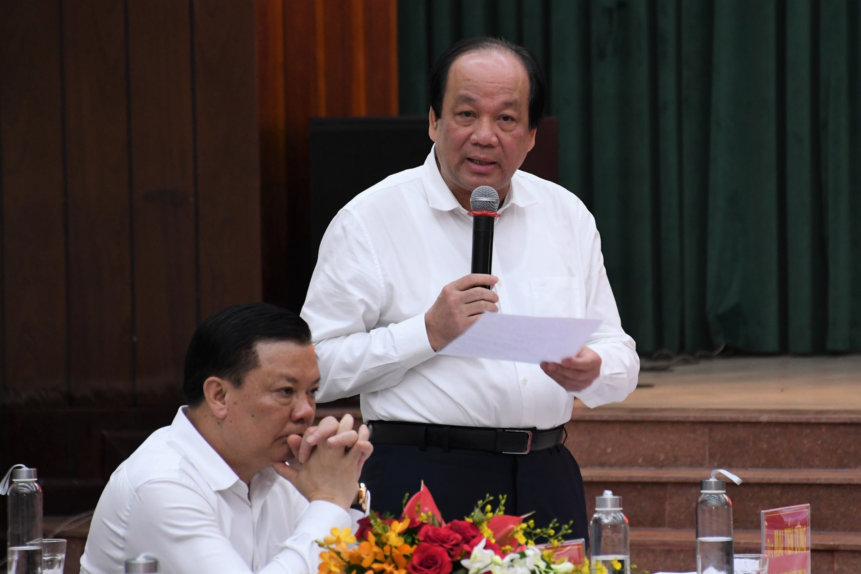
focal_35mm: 183
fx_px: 4377
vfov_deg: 7.5
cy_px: 287
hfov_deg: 11.2
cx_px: 430
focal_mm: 122
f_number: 5.6
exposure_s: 1/125
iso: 1800
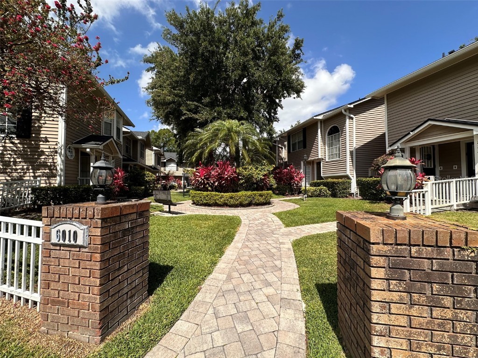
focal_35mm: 14
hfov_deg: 102.1
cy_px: 179
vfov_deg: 85.7
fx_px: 193
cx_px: 239
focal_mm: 2.22
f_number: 2.2
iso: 50
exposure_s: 1/1642
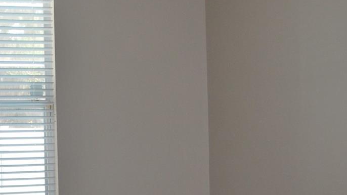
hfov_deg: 23.7
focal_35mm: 88
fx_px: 810
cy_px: 184
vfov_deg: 13.6
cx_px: 57
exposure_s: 1/100
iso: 200
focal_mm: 24
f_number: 4.2
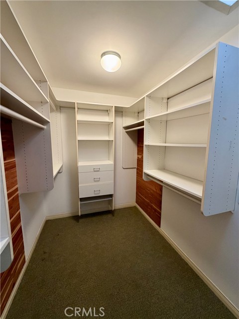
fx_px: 129
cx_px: 120
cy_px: 160
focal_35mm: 14
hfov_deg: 85.7
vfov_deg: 102.1
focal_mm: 2.22
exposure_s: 1/60
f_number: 2.2
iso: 250
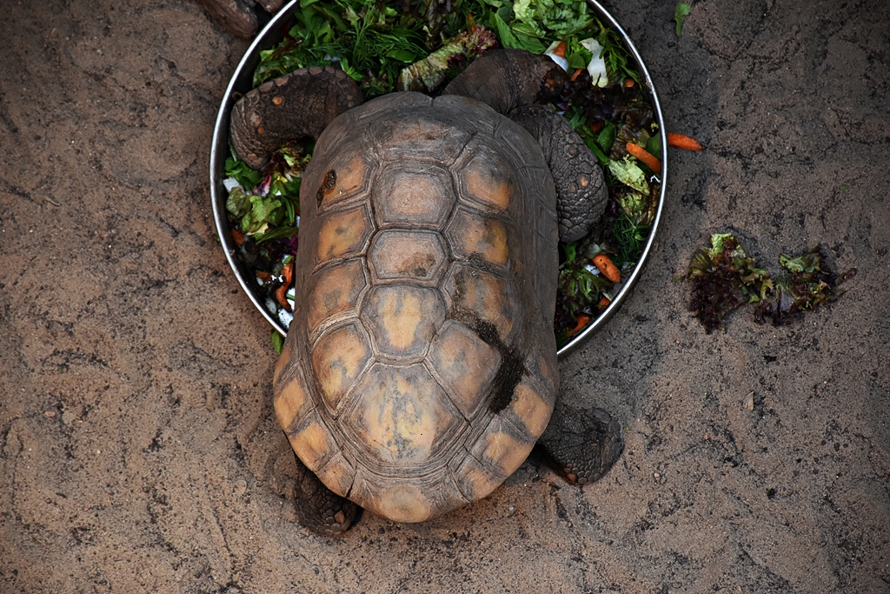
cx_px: 445
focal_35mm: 210
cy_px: 297
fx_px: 5192
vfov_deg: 6.5
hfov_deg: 9.8
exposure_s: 1/160
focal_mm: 140
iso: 800
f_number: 5.6
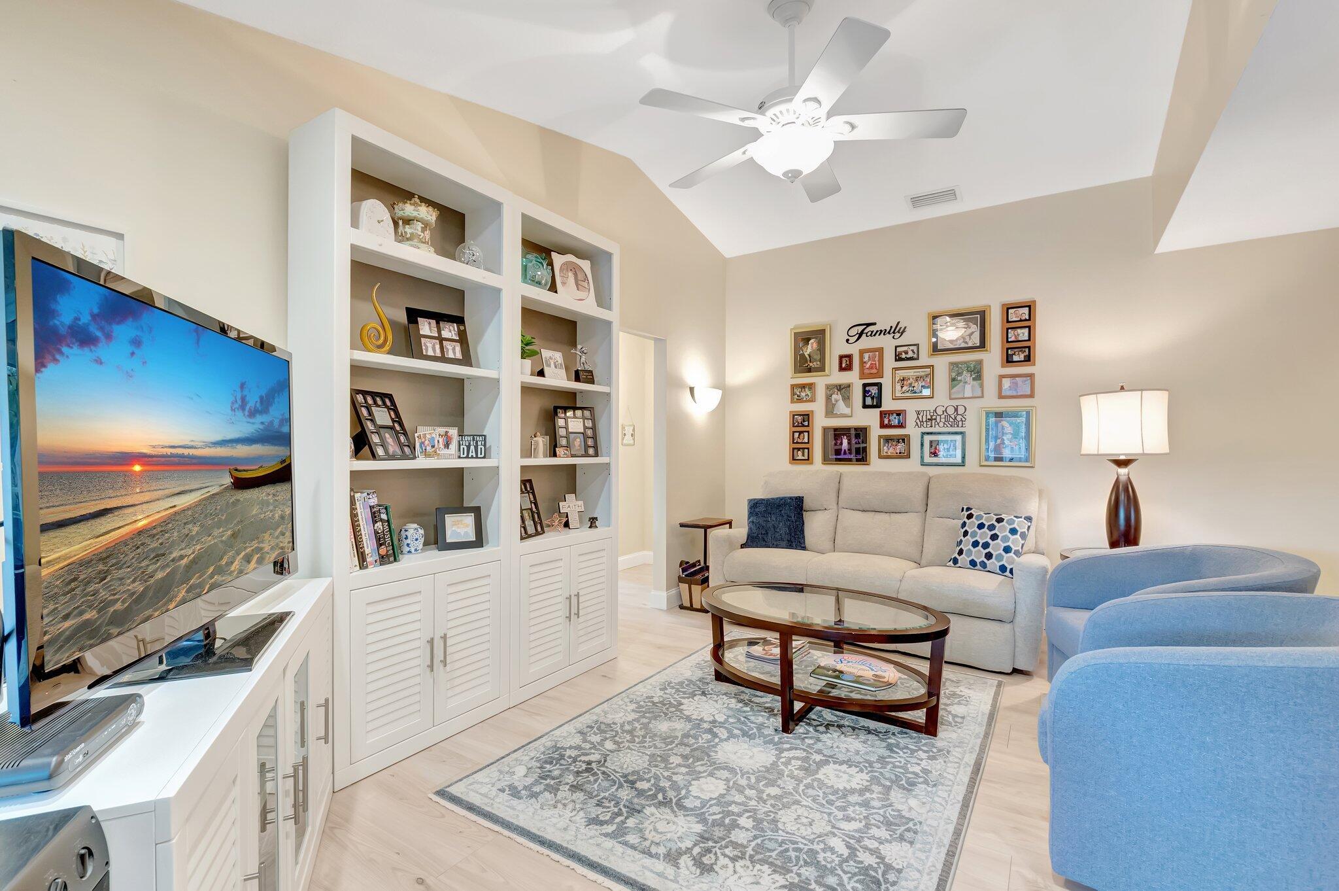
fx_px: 557
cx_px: 670
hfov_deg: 100.4
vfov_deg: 77.2
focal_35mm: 15
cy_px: 446
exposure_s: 1/2
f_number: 8
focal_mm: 10
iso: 640
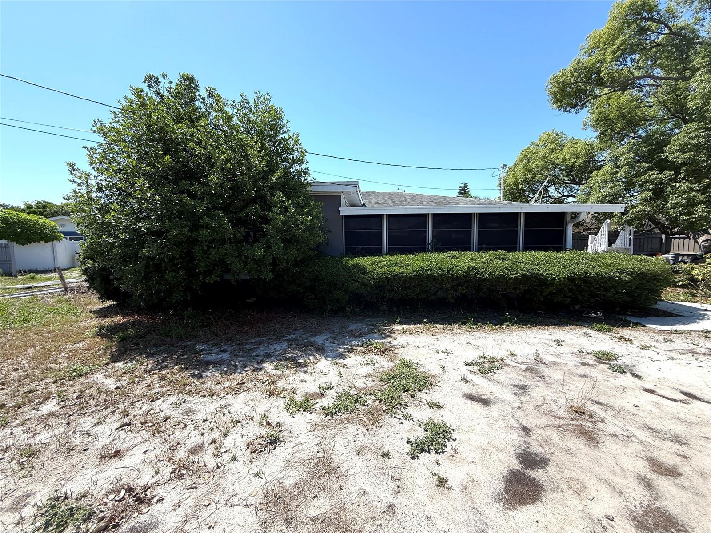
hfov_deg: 102.1
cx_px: 356
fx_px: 288
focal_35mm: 14
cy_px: 266
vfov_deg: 85.7
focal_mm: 2.22
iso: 50
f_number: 2.2
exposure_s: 1/1189
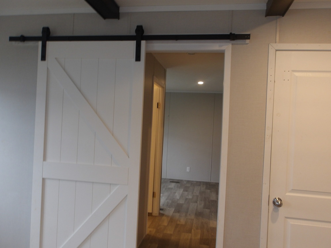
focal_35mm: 27
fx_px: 258
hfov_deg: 65.3
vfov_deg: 51.4
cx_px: 166
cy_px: 124
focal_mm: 4.9
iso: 160
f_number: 3
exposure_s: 1/20
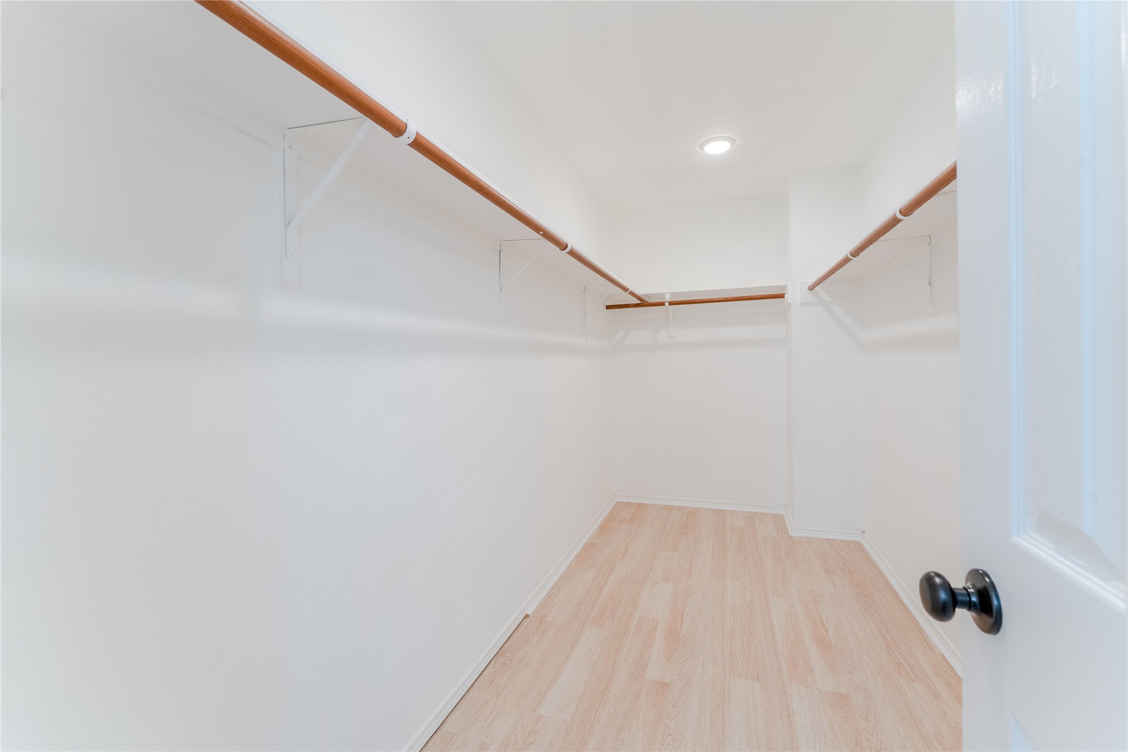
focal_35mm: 14
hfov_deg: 104.3
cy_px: 376
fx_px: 439
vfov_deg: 81.2
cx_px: 564
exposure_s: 1/160
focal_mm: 14
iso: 320
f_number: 8
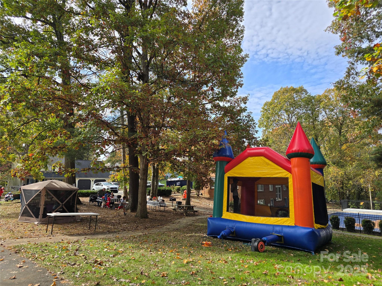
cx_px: 191
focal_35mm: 23
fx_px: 254
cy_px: 143
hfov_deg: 73.9
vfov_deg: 58.9
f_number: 1.7
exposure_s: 1/501
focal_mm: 6.3
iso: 12
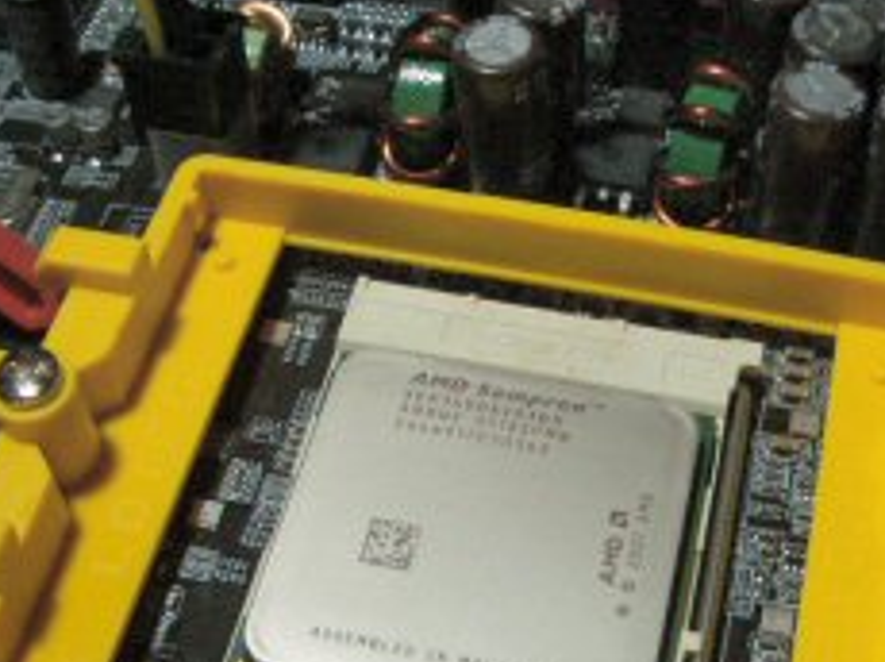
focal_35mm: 61
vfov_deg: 23.6
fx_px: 1558
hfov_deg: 31.7
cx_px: 500
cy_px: 527
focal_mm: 5.8
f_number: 2.6
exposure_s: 1/125
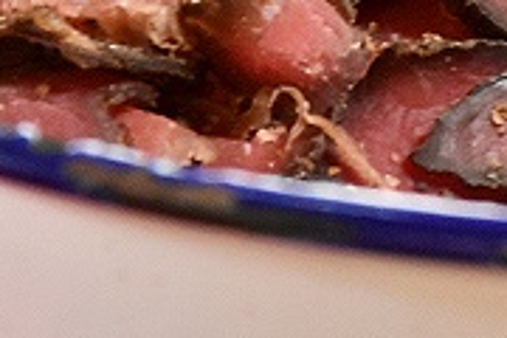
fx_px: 9858
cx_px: 786
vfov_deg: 2.0
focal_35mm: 700
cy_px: -214
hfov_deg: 2.9
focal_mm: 140
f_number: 13
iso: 2500
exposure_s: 1/20
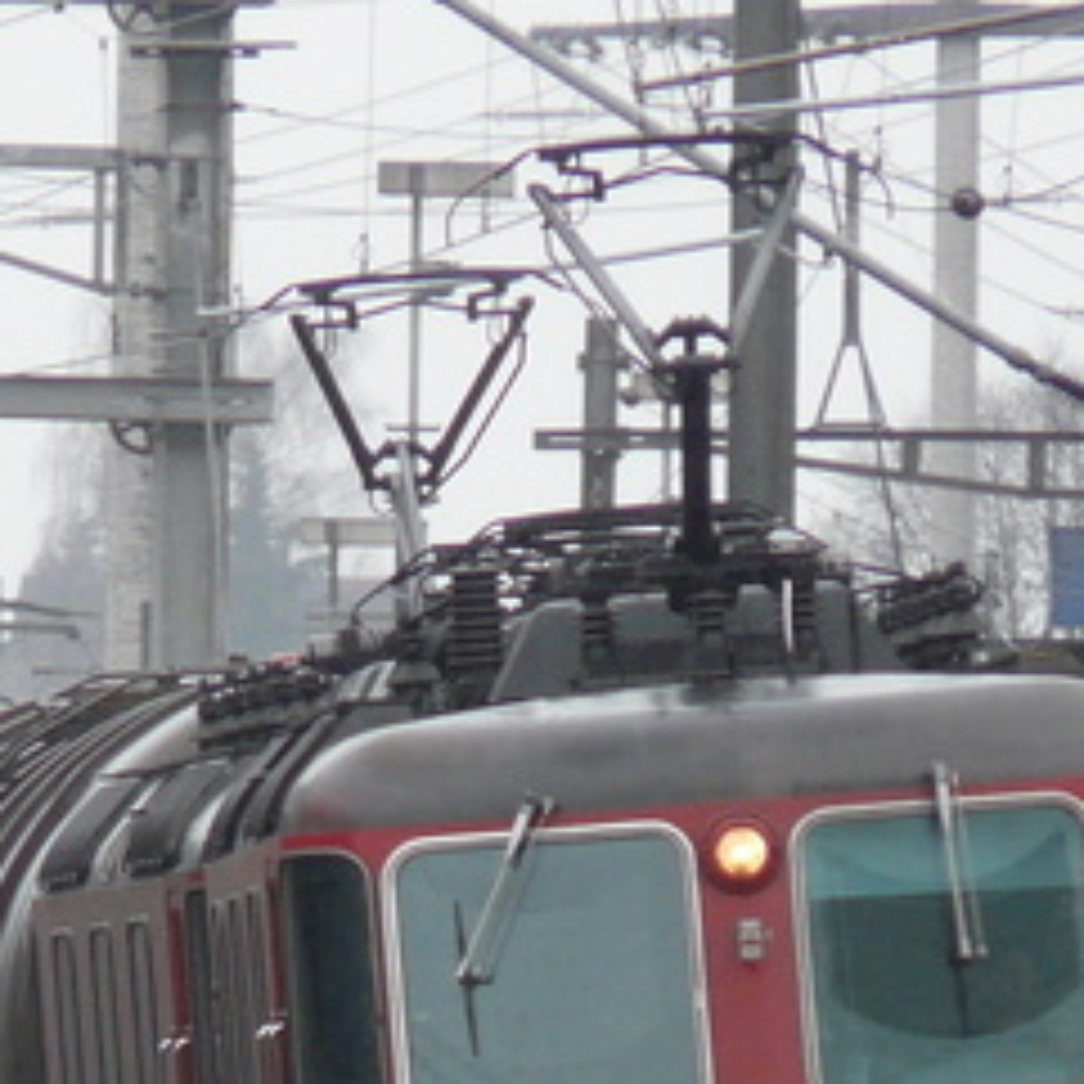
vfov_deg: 1.1
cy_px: 1053
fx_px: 54879
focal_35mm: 1549
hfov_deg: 1.1
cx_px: 342
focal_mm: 69.4
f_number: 3.6
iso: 125
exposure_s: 1/100
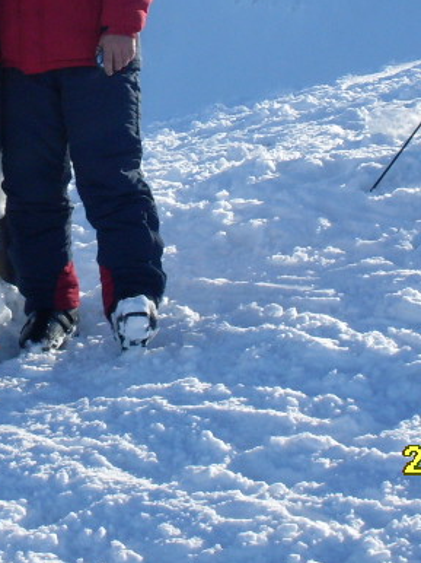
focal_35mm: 130
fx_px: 2110
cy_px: 9
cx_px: -45
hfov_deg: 11.2
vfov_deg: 14.9
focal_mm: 8.1
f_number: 9.1
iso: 80
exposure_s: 1/180
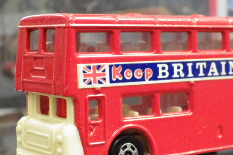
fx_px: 673
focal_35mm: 104
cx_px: 163
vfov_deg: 13.1
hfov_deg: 19.5
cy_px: 112
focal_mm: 12.8
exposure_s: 1/25
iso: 1250
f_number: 4.2
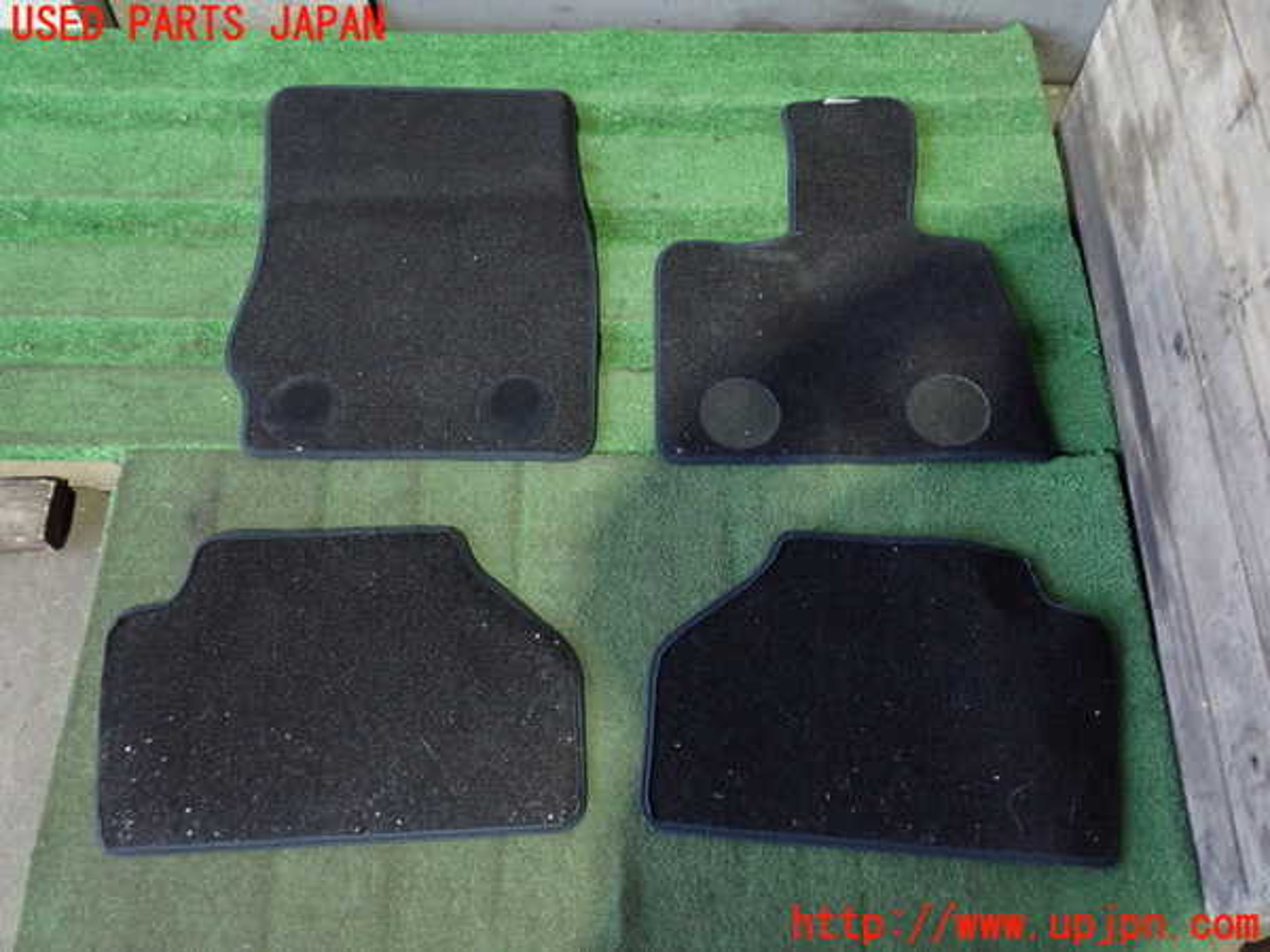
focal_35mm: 32
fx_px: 1174
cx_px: 635
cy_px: 476
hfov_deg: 56.8
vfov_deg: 44.2
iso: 800
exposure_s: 1/20
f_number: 2.4
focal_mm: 5.79
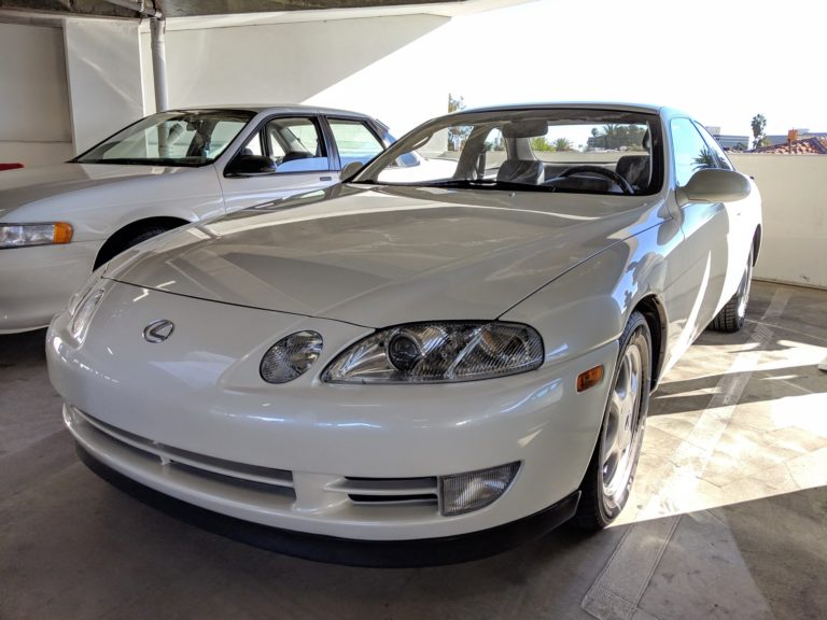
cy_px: 310
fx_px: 645
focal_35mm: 27
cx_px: 414
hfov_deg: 65.3
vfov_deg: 51.4
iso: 56
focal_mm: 4.44
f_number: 1.8
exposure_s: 1/546
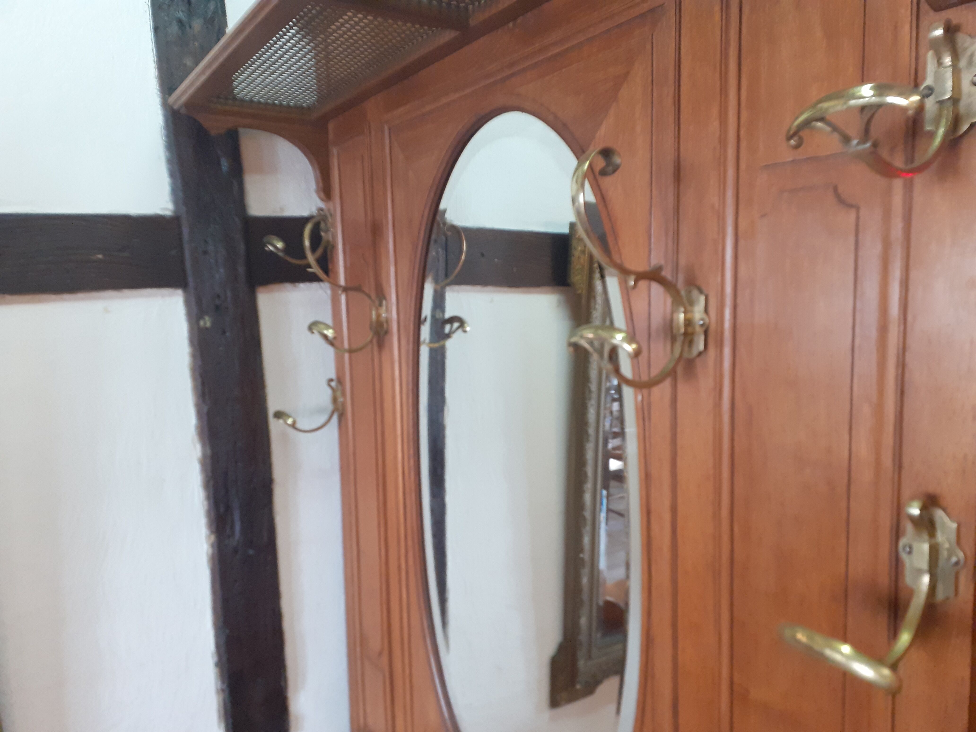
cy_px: 366
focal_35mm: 27
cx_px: 488
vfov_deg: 51.4
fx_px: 761
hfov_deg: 65.3
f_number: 1.9
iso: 200
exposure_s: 1/50
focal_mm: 3.6
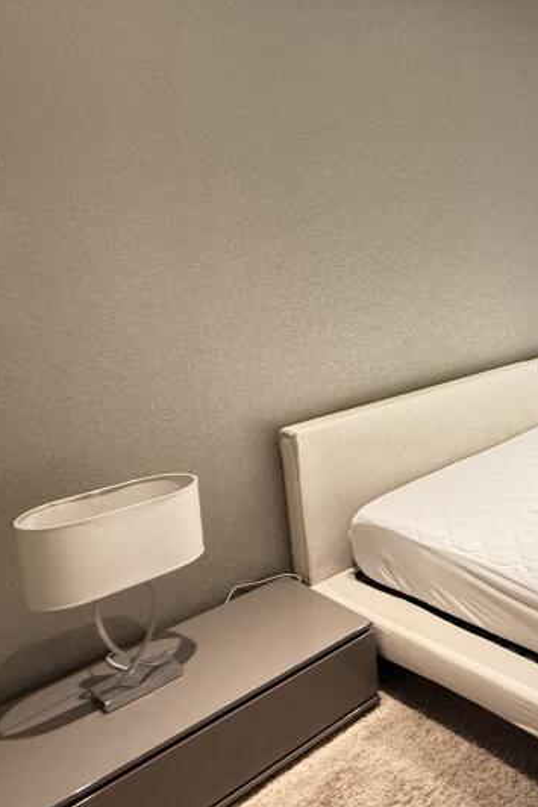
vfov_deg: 64.2
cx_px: 746
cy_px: 288
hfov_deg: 31.6
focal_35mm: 28
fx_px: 628
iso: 500
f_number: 2.2
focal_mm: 2.22
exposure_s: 1/50
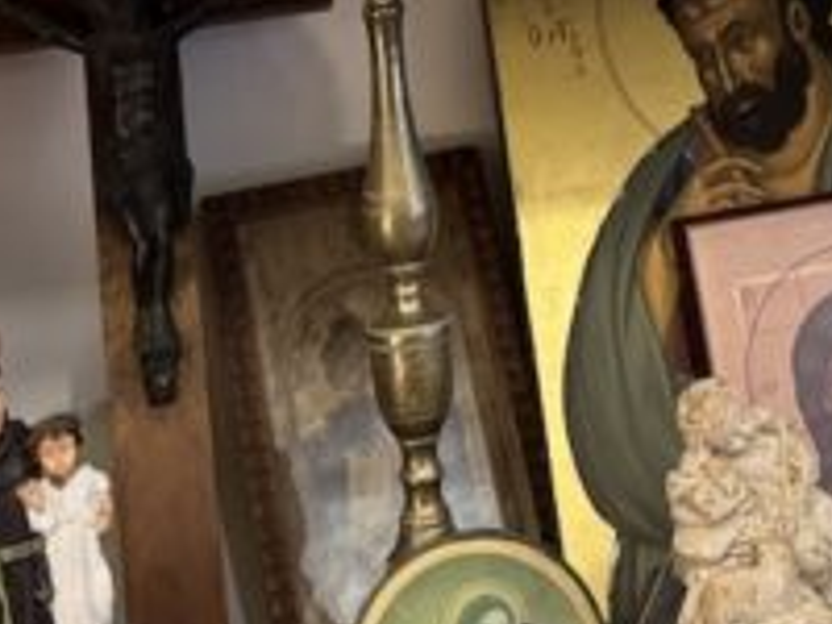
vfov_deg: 13.8
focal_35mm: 96
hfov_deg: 20.1
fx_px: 2307
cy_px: -491
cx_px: 728
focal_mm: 6.76
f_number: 1.78
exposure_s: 1/50
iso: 400
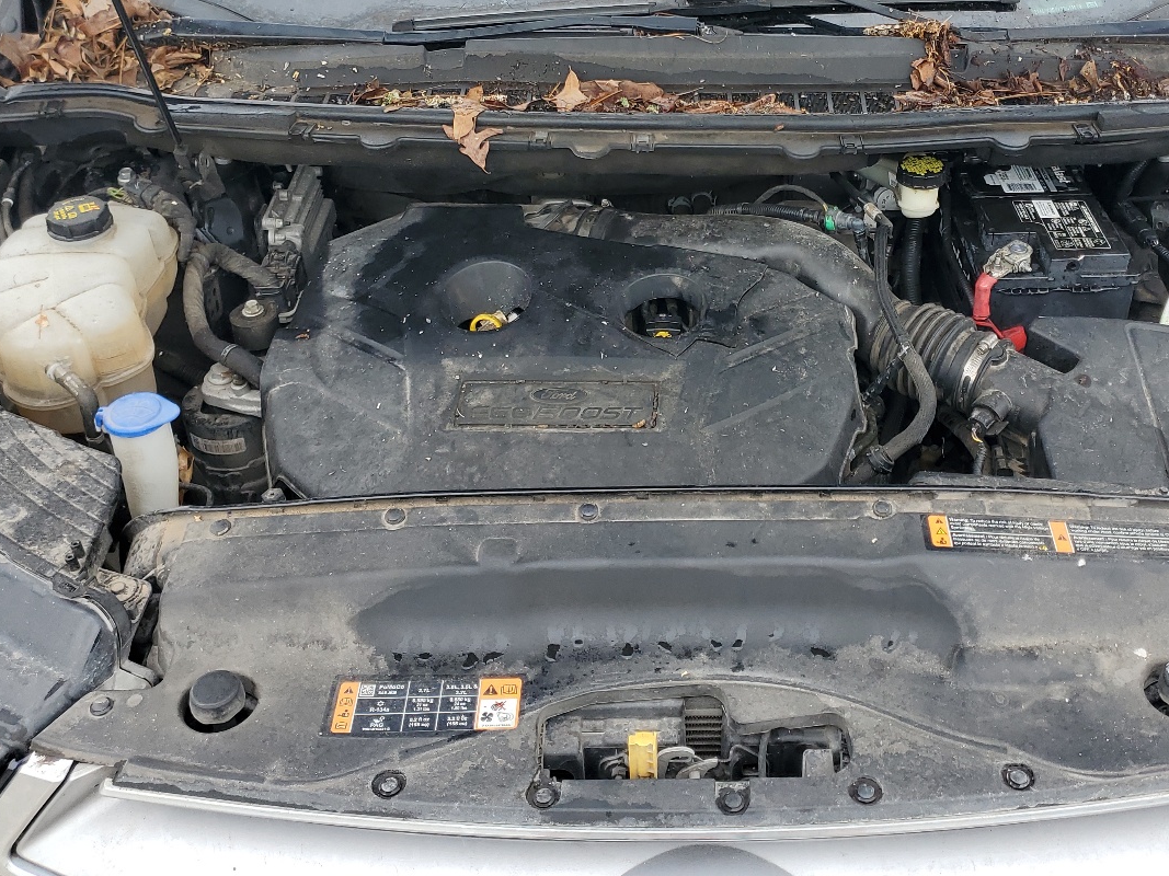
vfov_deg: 36.1
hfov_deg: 47.4
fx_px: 1317
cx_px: 731
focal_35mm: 39
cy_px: 237
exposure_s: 1/526
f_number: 1.5
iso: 50
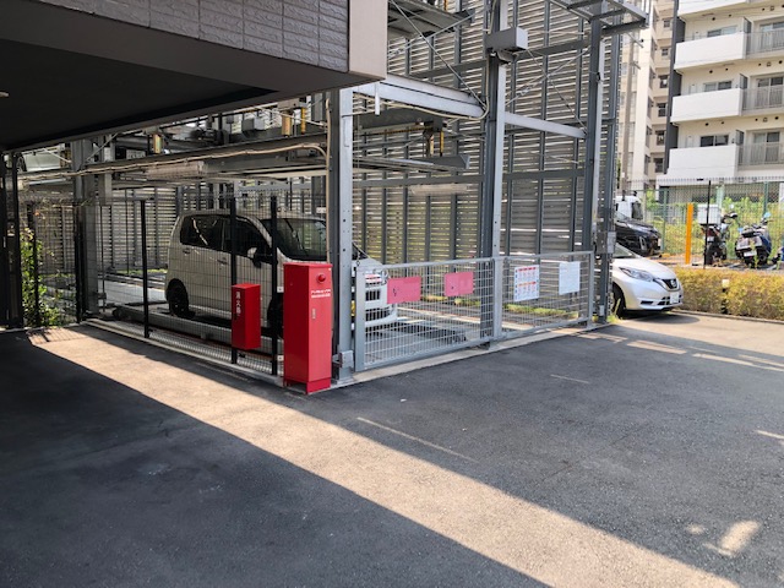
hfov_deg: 63.4
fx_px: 634
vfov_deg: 49.7
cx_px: 392
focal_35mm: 28
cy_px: 294
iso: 20
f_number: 1.8
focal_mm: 3.99
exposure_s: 1/250
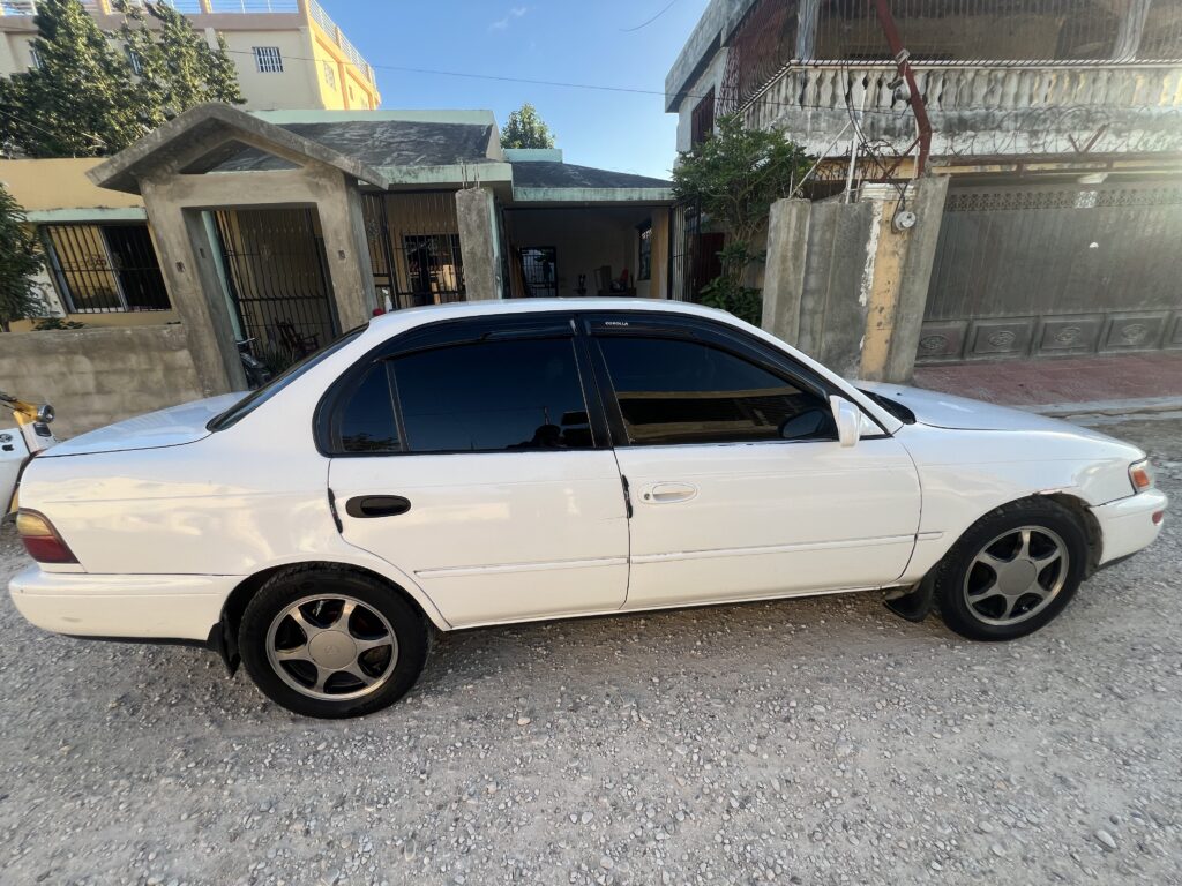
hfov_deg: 106.2
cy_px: 443
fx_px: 444
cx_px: 591
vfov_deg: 89.9
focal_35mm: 13
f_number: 1.8
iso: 32
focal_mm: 1.57
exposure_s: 1/261
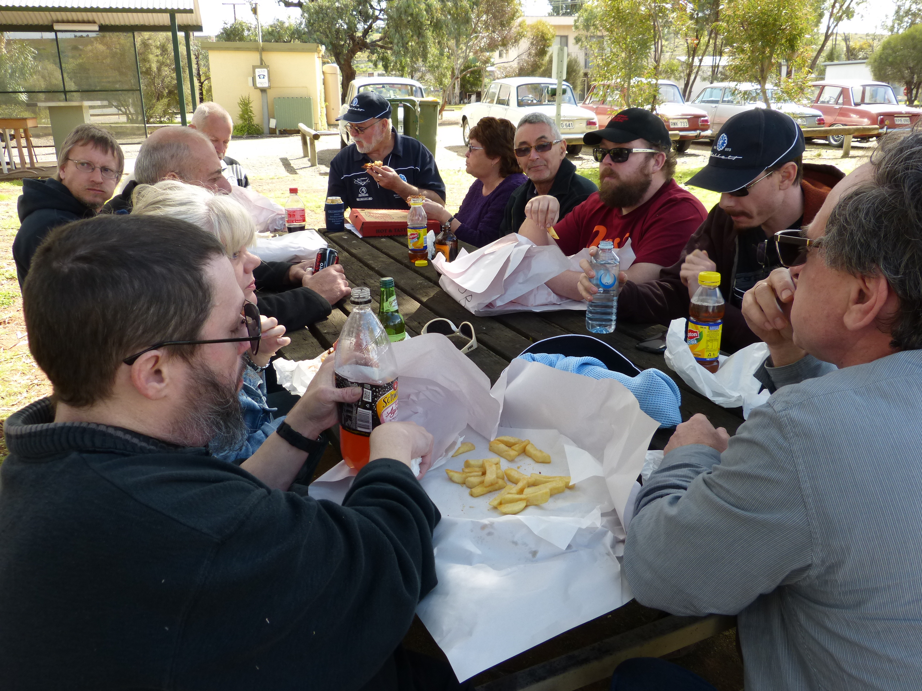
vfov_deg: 48.2
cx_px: 461
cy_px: 346
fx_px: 772
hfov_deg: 61.7
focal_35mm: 29
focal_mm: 5.1
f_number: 4
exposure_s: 1/160
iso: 100
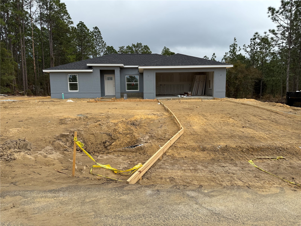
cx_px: 150
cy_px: 113
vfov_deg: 56.8
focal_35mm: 24
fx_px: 209
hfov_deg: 71.6
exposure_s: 1/3279
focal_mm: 6.76
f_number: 1.78
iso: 80
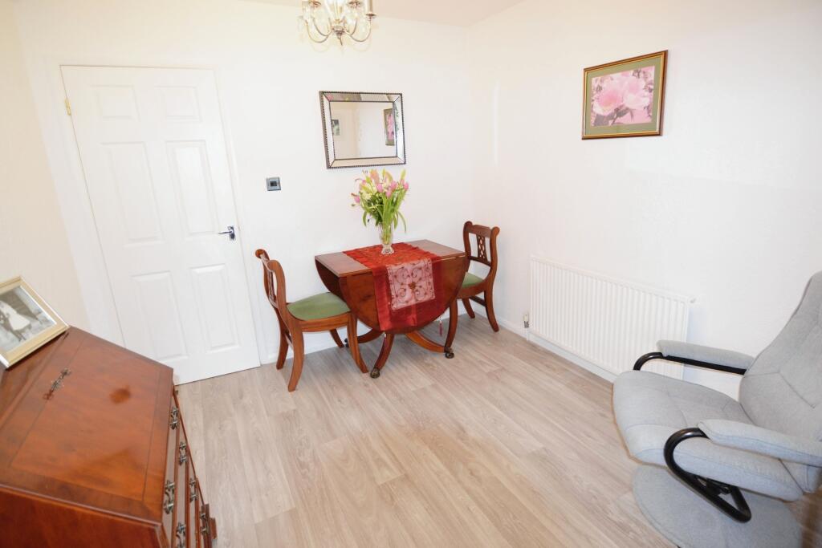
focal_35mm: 16
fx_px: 377
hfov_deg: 95.0
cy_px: 274
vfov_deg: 72.1
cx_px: 411
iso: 1000
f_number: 2.8
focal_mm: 11
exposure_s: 1/60
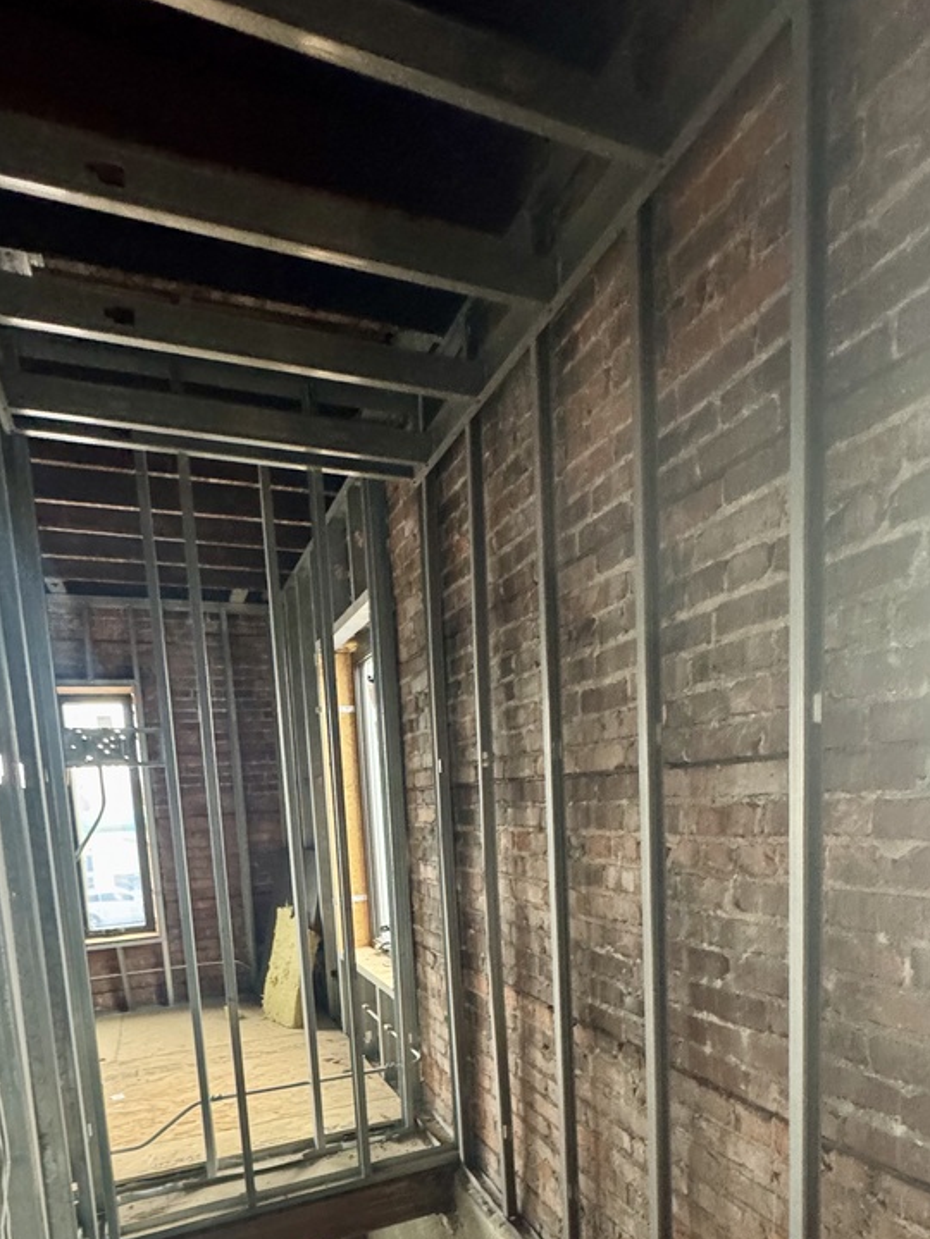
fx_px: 752
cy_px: 897
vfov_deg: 74.5
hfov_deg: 63.4
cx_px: 463
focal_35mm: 21
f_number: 2.2
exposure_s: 1/60
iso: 800
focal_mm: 2.22
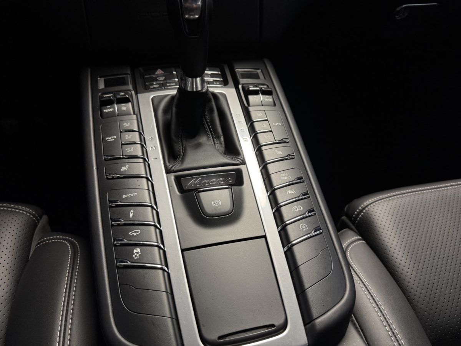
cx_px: 230
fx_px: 320
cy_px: 173
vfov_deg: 56.8
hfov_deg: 71.6
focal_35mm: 24
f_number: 1.78
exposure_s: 1/121
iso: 160
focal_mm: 6.76
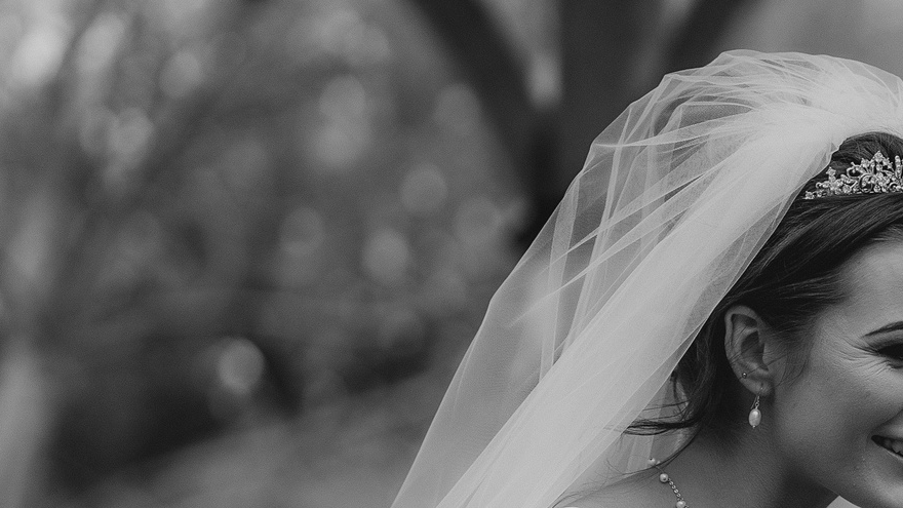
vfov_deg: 4.7
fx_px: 6201
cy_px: 729
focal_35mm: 259
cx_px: 1128
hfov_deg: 8.2
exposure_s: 1/1250
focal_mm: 85
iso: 200
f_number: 2.2
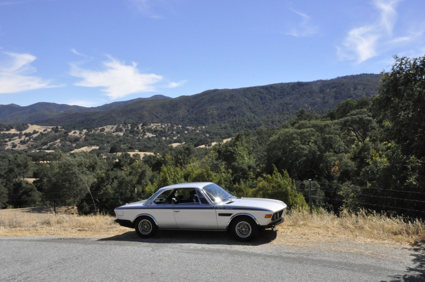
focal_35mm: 38
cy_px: 141
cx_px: 212
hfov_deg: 51.3
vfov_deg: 35.4
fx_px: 442
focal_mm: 25
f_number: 27
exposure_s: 1/750
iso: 3200
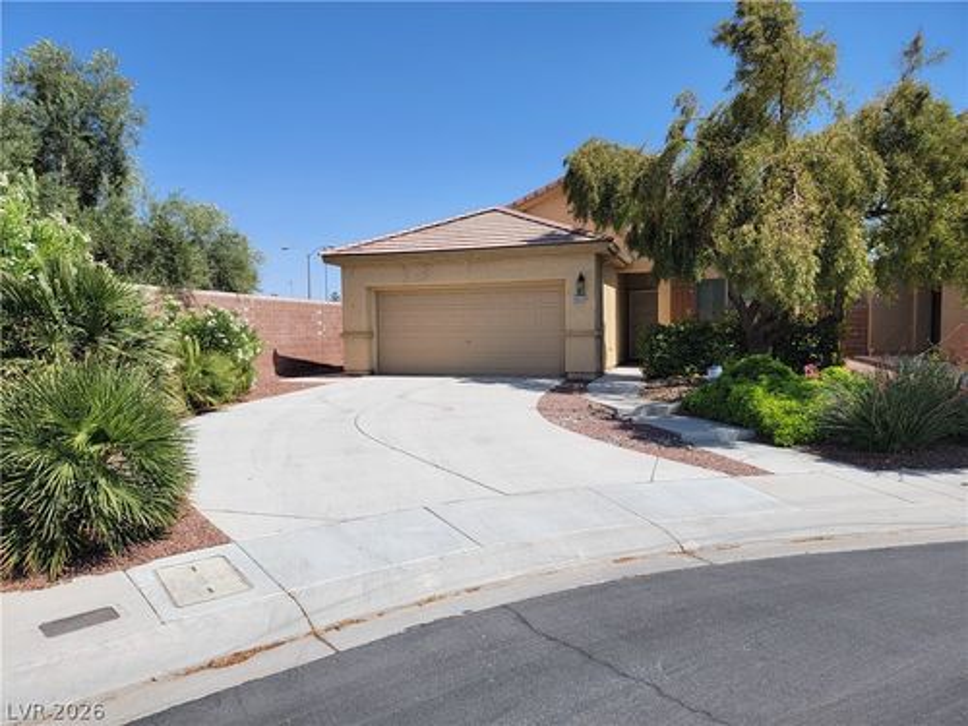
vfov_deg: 56.8
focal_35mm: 24
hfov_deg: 71.6
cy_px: 363
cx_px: 484
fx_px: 671
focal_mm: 6.7
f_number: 1.8
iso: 16
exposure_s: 1/1189
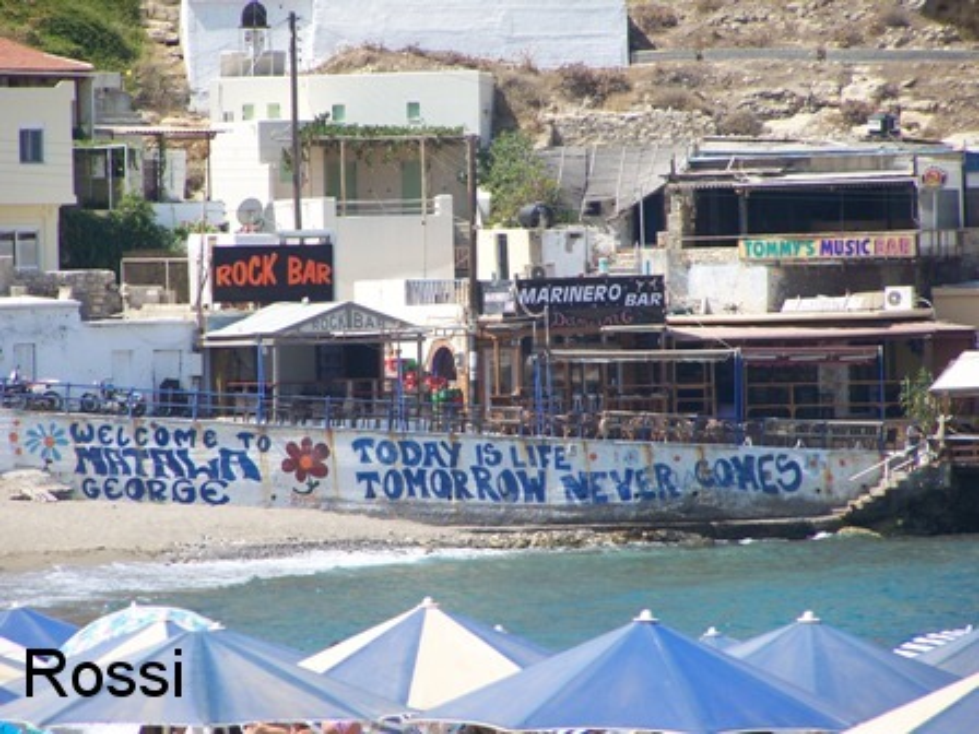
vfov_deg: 4.2
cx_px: 490
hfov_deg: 5.6
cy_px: 367
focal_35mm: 357
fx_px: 10097
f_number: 3.5
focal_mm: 59.2
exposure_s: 1/800
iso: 80
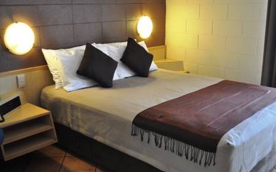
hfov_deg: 47.2
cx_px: 143
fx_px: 316
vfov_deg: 30.5
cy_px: 88
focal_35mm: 42
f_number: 4.2
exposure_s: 1/60
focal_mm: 26
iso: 720
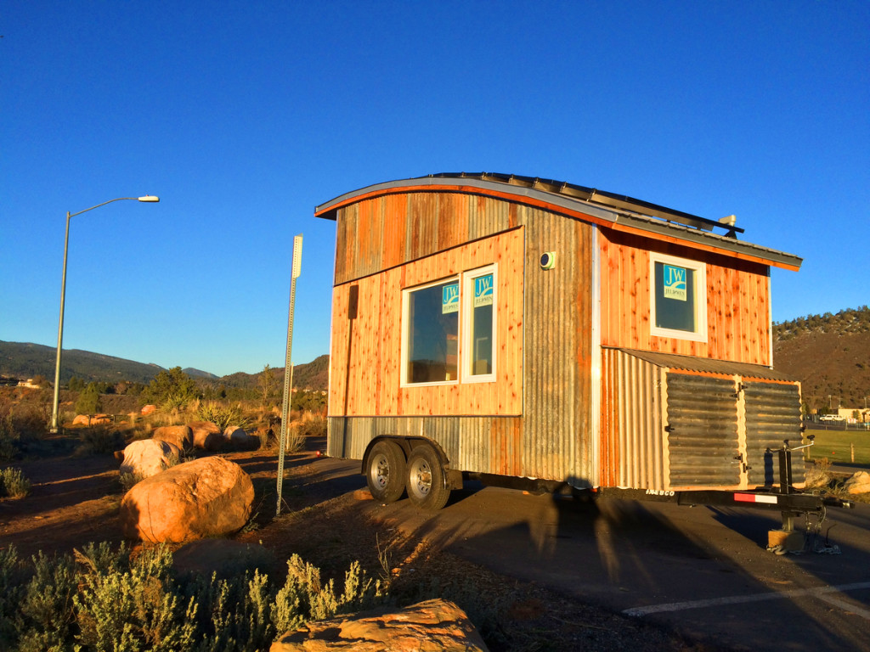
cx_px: 435
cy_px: 326
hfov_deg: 61.7
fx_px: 729
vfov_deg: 48.2
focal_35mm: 29
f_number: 2.2
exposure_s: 1/1282
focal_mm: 4.15
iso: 32
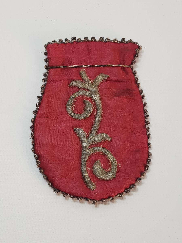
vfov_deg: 67.3
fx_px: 182
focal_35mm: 26
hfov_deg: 53.1
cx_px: 91
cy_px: 122
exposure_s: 1/100
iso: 50
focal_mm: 4.3
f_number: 1.7
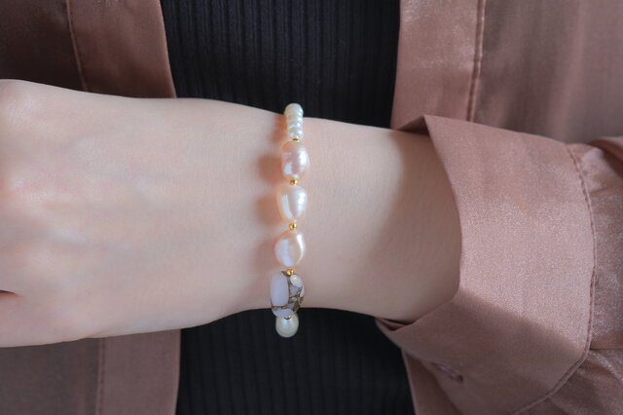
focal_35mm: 90
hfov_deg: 22.6
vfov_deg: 15.2
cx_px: 312
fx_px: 1557
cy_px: 208
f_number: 5.6
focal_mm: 60
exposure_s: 1/28
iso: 500
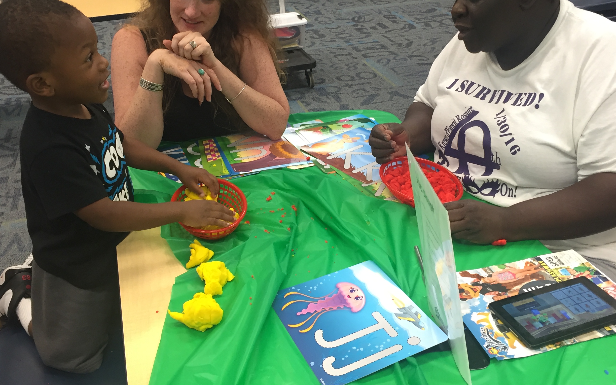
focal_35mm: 41
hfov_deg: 48.2
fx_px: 688
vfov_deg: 31.1
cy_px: 150
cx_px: 323
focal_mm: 4.15
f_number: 2.2
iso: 80
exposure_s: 1/30
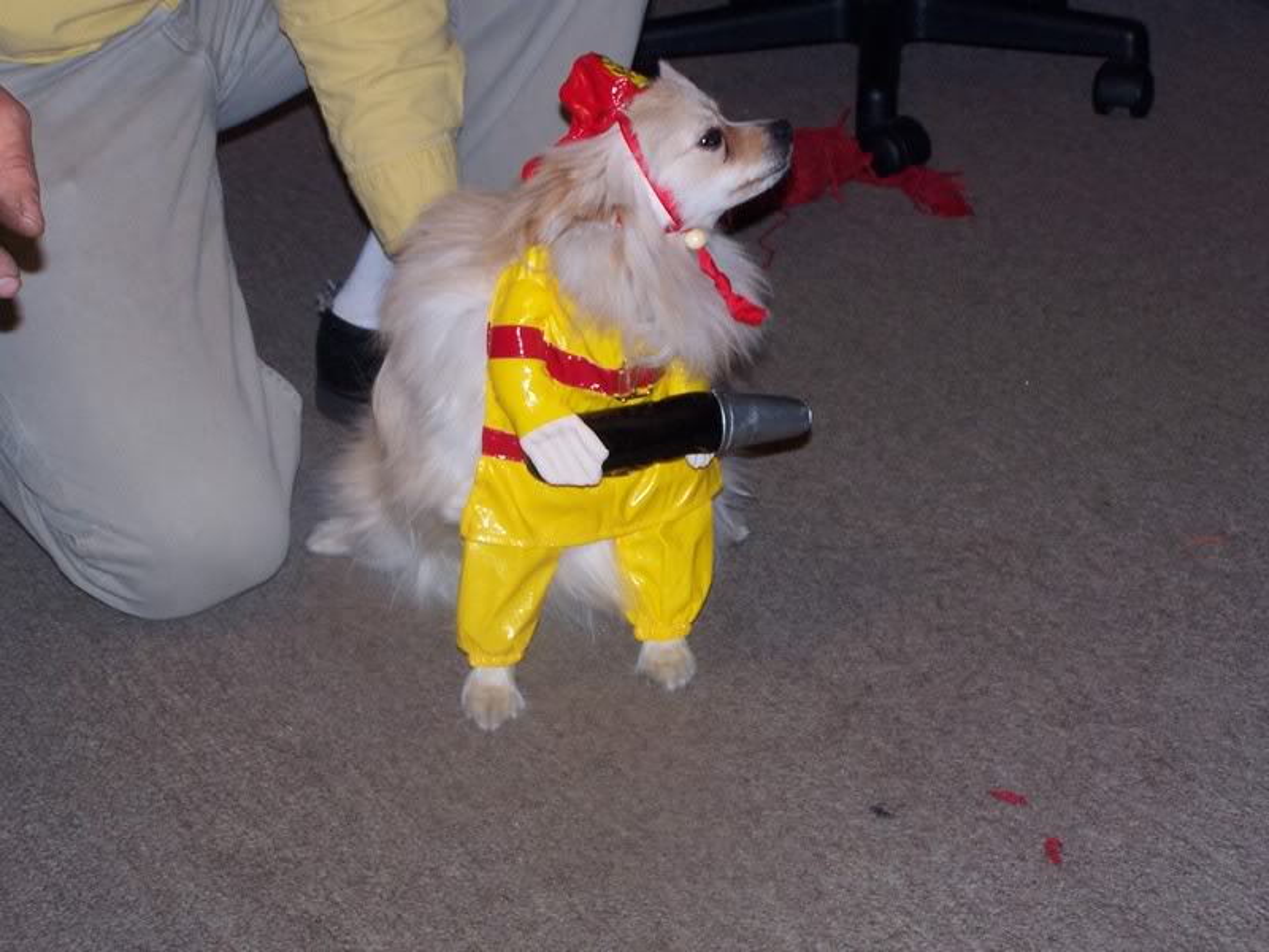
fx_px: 3006
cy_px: 476
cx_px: 634
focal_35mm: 82
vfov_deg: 18.0
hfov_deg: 23.8
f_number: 3.2
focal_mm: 13.7
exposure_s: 1/90
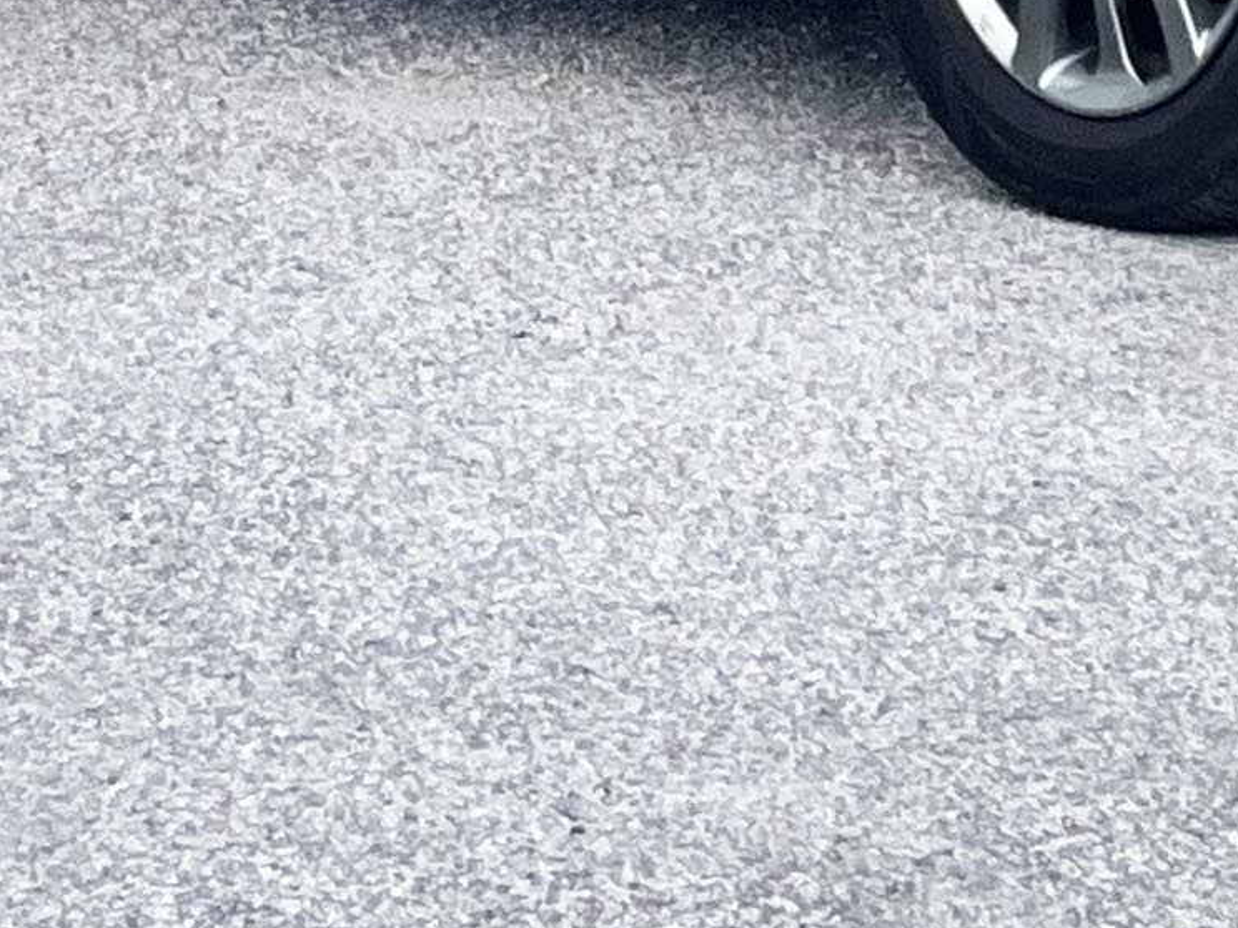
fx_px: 12410
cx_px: 1381
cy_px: -742
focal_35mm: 347
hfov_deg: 5.7
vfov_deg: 4.2
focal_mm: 7.5
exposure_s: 1/121
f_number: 2.2
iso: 64
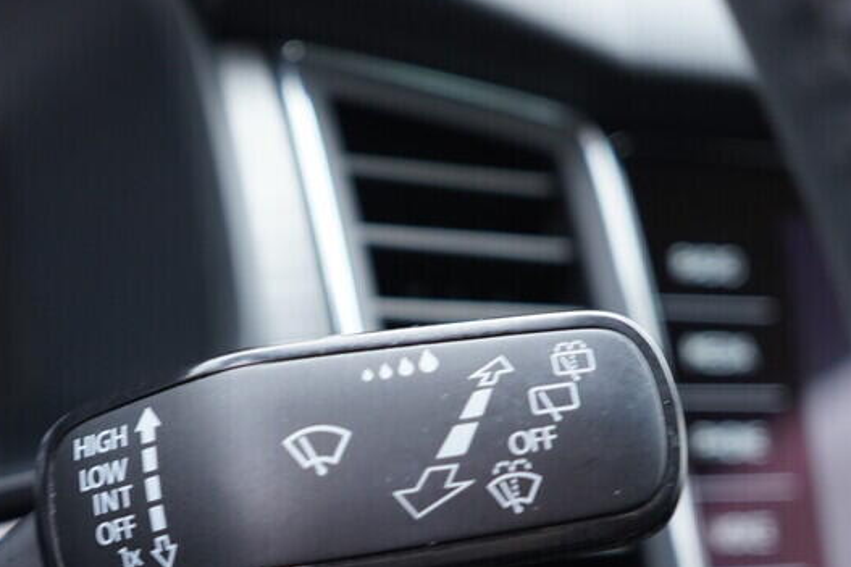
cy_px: 495
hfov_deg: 28.7
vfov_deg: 19.1
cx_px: 289
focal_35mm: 70
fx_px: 1654
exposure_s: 1/40
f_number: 2.8
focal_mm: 24
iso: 400
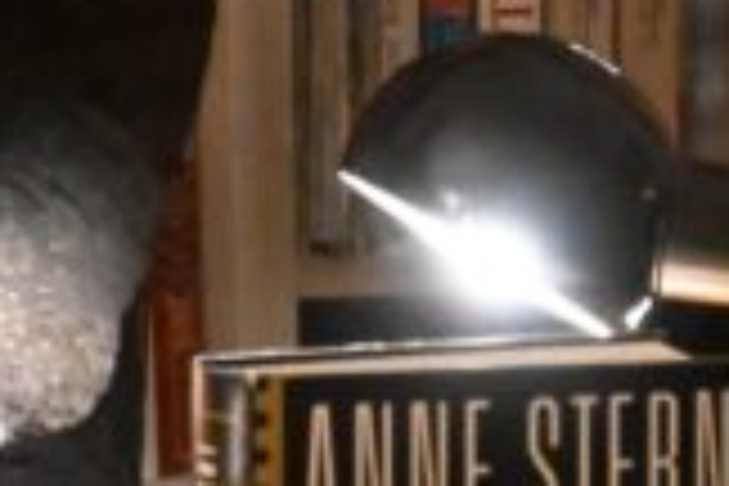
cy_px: 29
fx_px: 8629
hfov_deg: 4.8
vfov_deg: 3.2
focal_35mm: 426
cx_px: -310
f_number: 6
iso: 12800
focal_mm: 45
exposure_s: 1/20
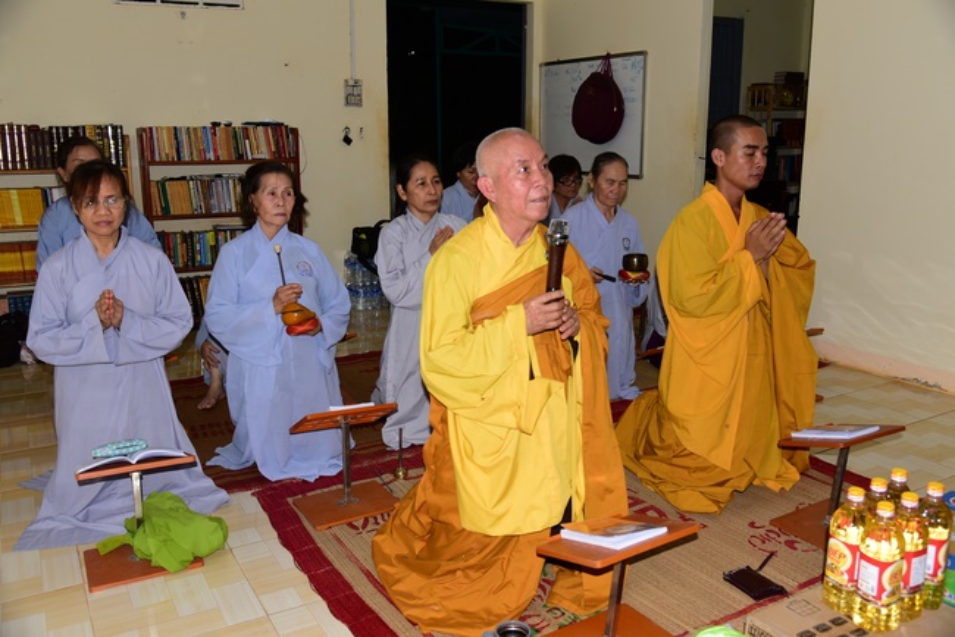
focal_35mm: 31
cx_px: 478
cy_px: 318
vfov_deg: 42.4
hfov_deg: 60.3
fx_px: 823
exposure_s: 1/80
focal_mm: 31
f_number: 4.5
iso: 500
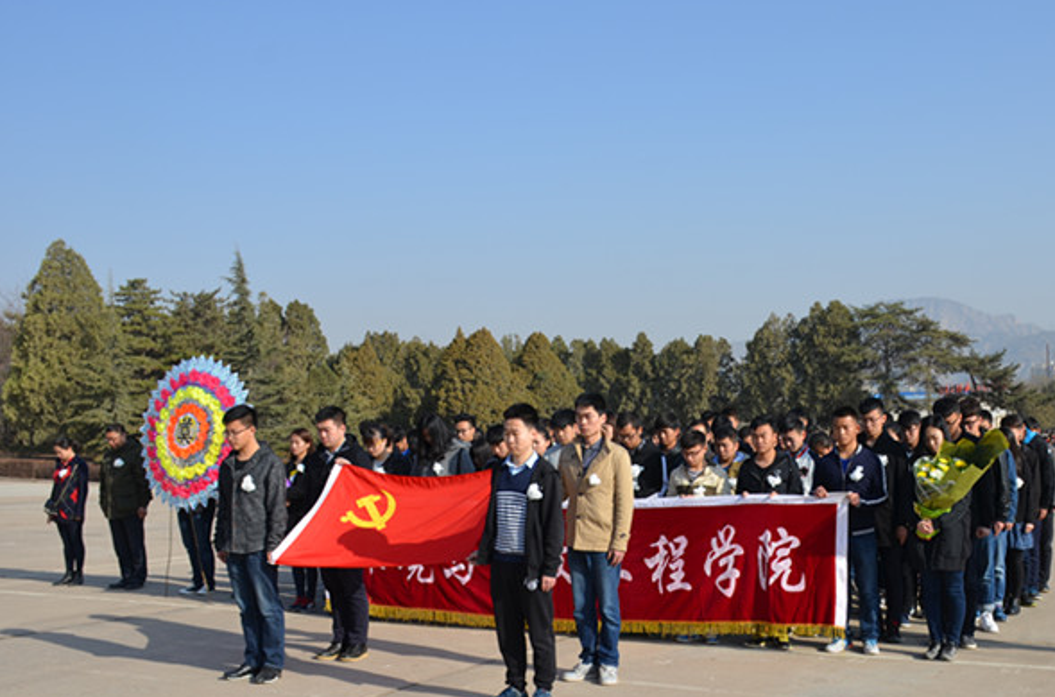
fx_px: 1256
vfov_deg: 31.0
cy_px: 388
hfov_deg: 45.2
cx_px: 659
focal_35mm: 43
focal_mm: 22
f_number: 8
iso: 100
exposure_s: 1/250
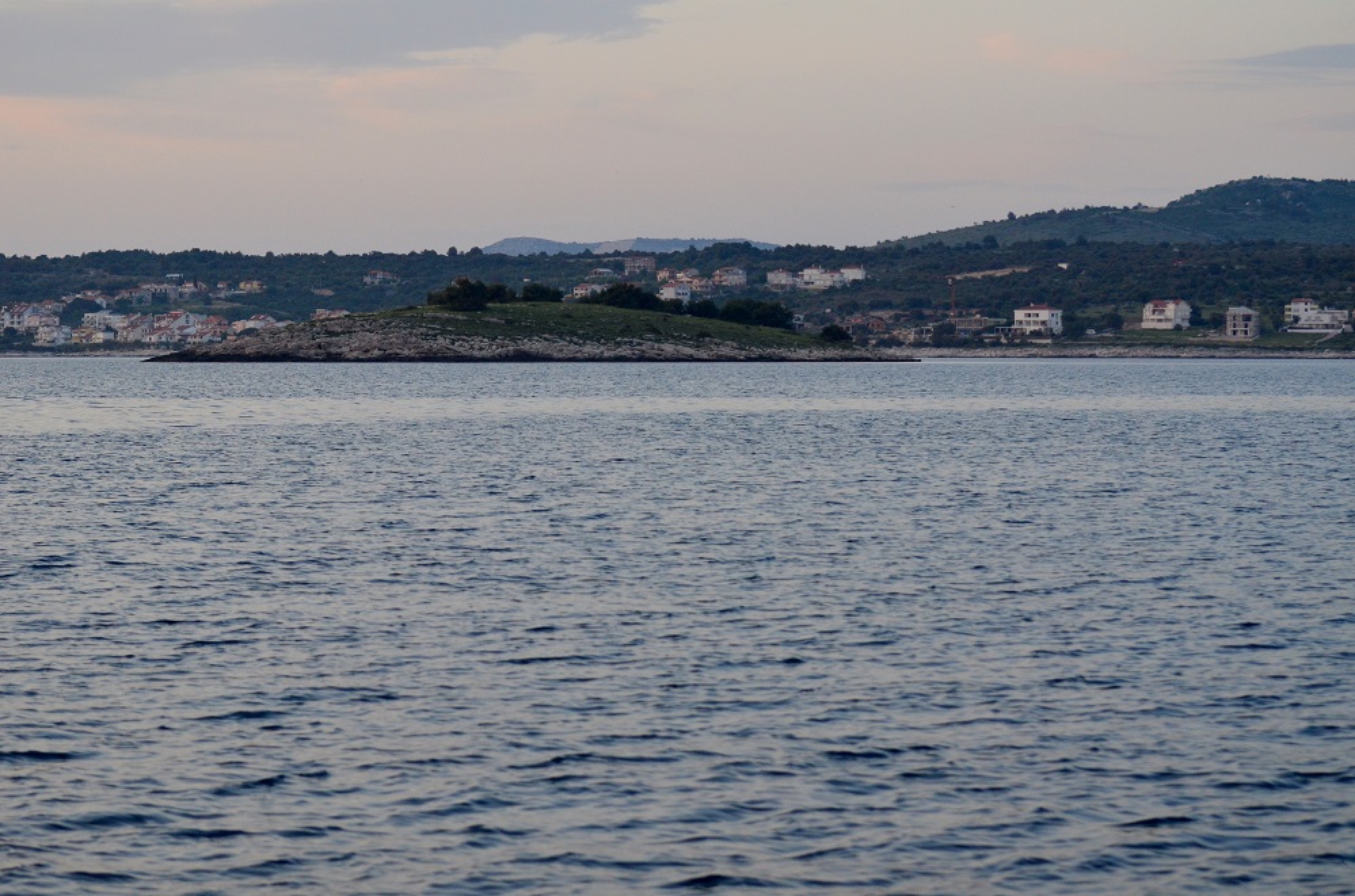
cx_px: 678
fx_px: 3943
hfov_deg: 19.5
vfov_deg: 13.0
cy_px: 448
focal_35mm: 105
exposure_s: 1/640
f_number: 4.5
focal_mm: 70
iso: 800
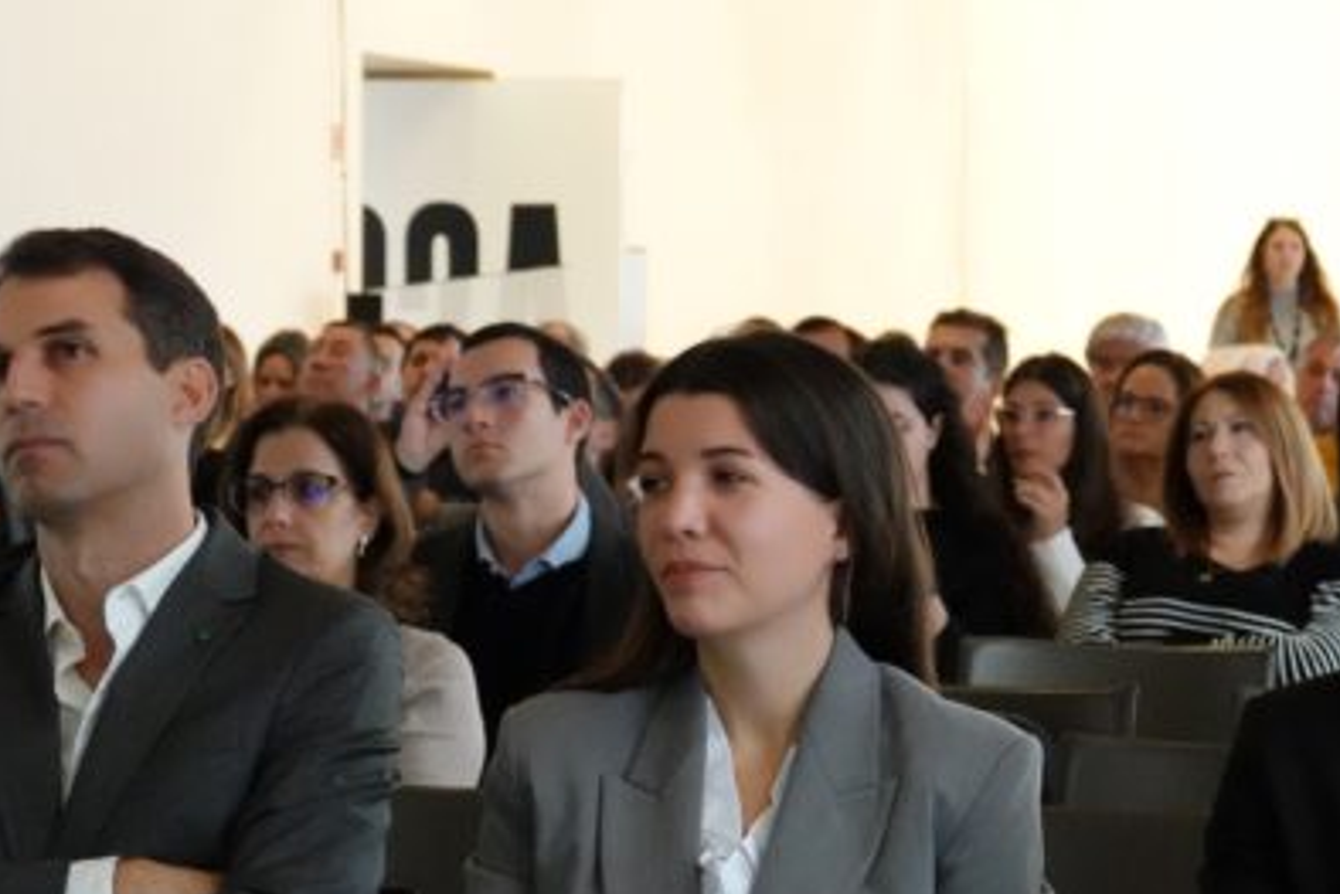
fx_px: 5511
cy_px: 585
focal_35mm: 148
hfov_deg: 13.9
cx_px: 809
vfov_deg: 9.3
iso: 3200
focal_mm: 29.69
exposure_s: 1/60
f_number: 3.5
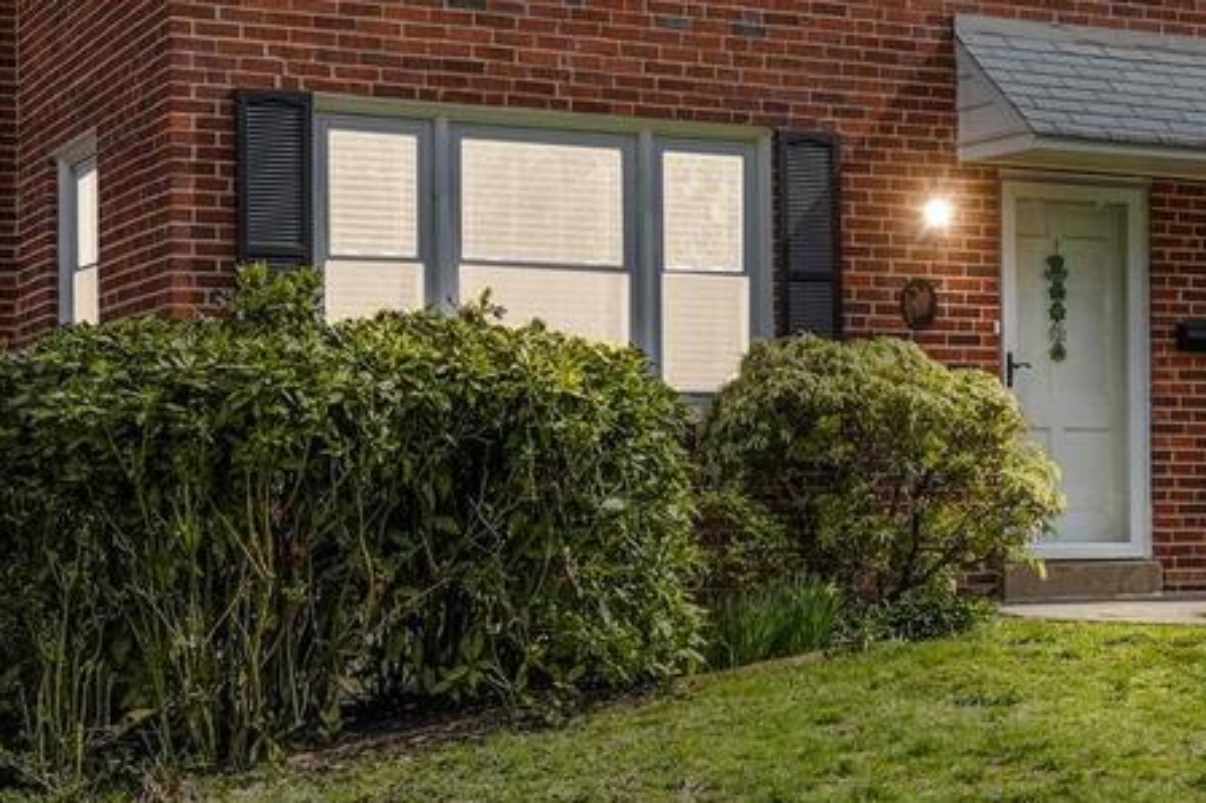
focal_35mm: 77
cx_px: 873
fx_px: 2578
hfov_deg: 26.1
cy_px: 191
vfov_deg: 17.6
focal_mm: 24
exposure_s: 1/800
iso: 400
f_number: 9
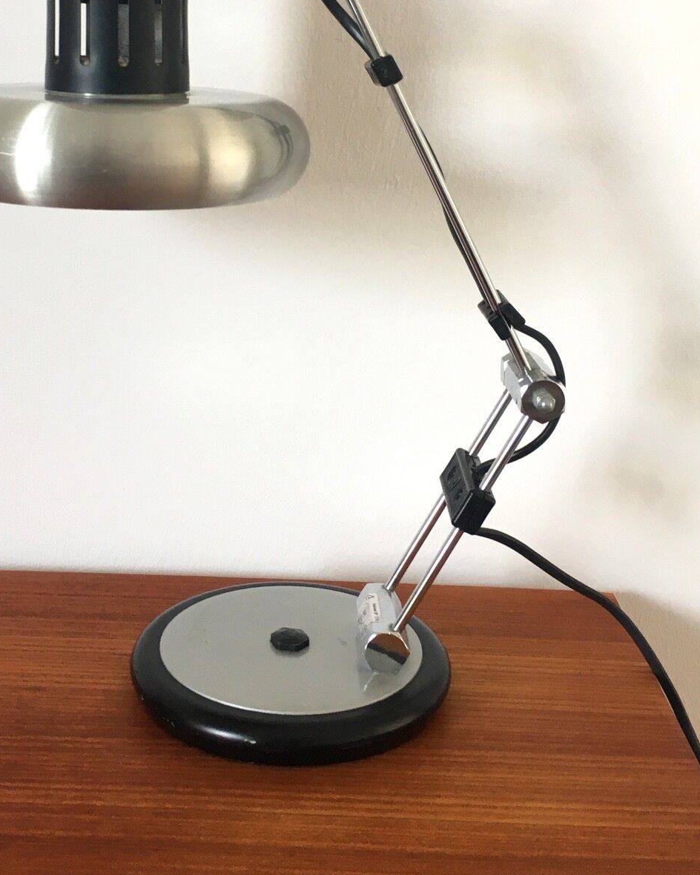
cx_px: 263
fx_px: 1242
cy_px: 237
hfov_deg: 31.3
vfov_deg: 38.0
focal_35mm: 48
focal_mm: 4.15
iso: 64
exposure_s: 1/33
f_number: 2.2
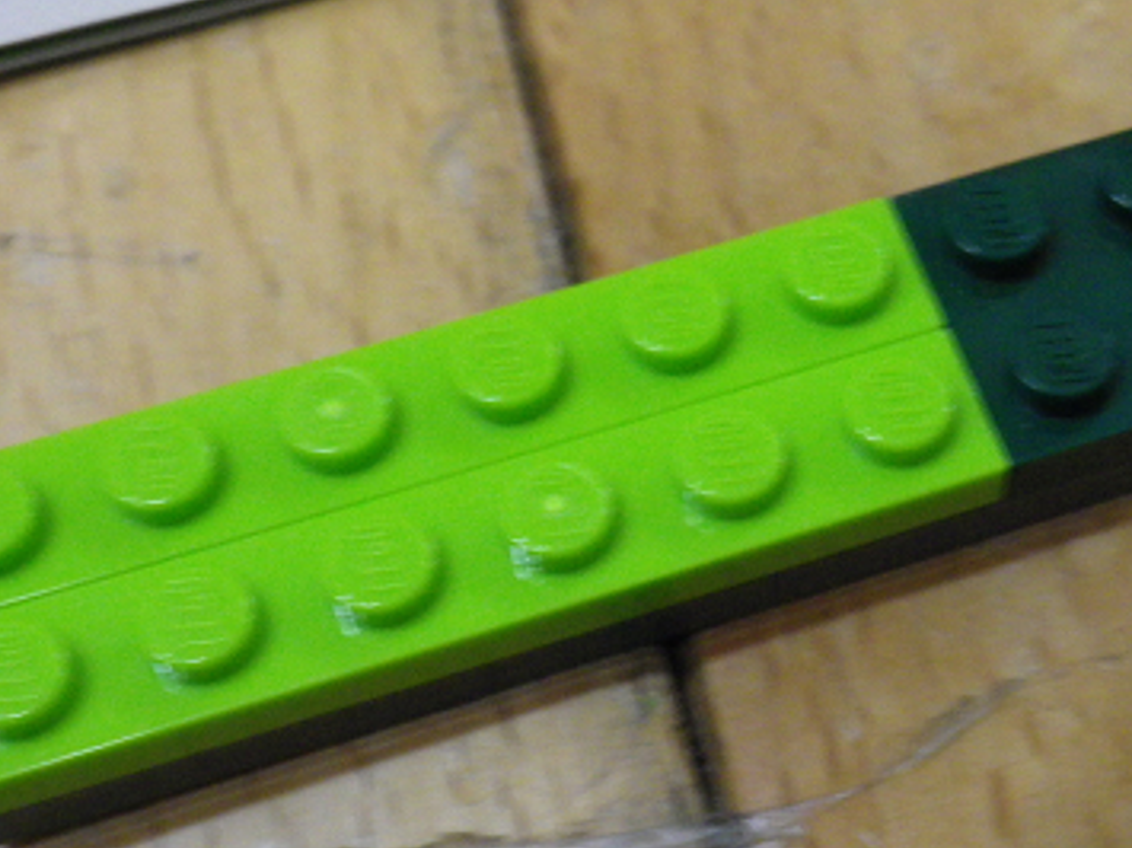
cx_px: 820
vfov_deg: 19.9
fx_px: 2419
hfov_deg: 26.1
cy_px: 395
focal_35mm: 74
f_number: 3.9
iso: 400
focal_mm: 7.3
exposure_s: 1/10
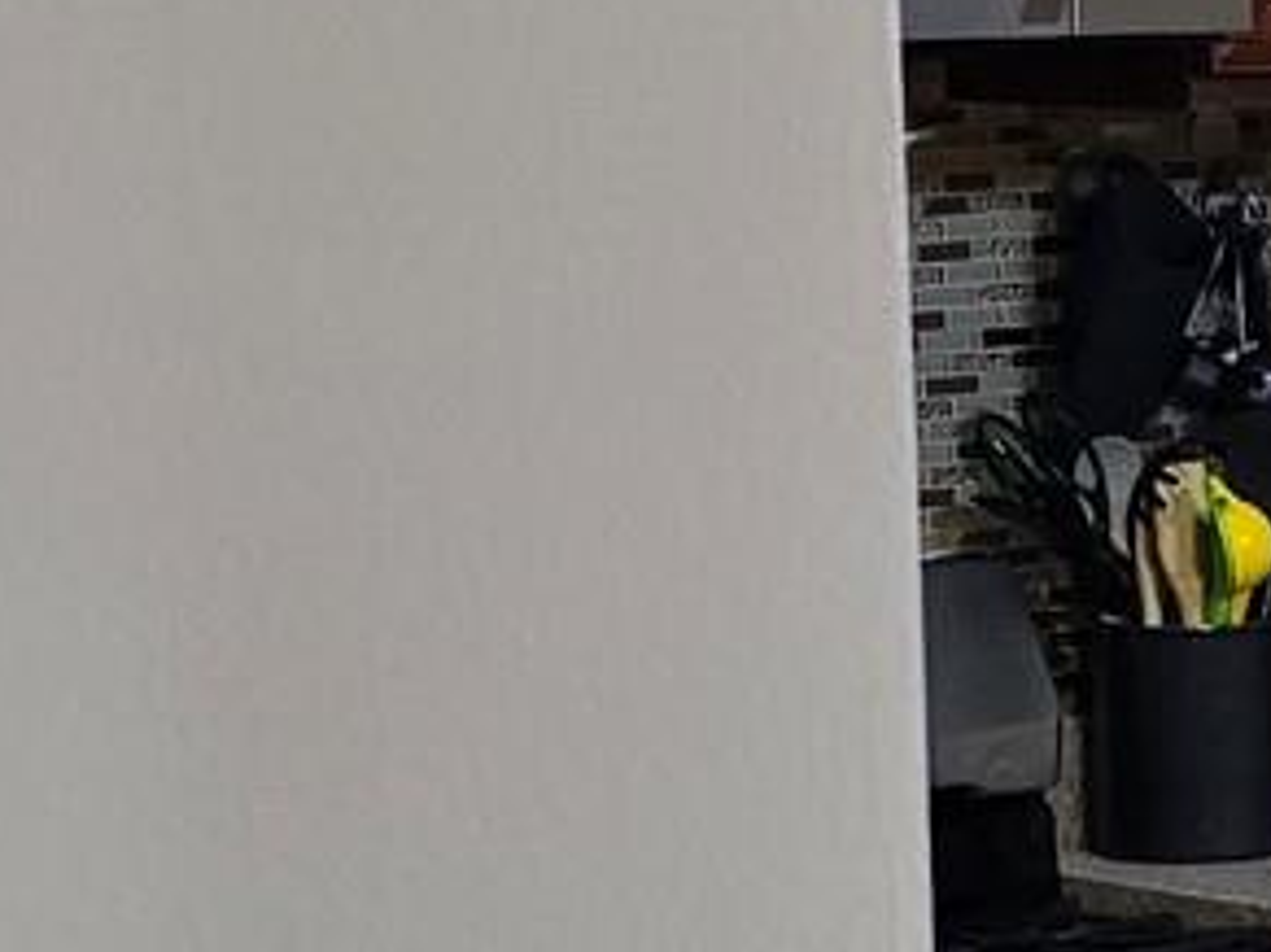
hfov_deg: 11.2
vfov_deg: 9.1
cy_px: 712
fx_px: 5946
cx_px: 2455
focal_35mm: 162
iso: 400
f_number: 1.7
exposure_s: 1/120
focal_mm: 6.3
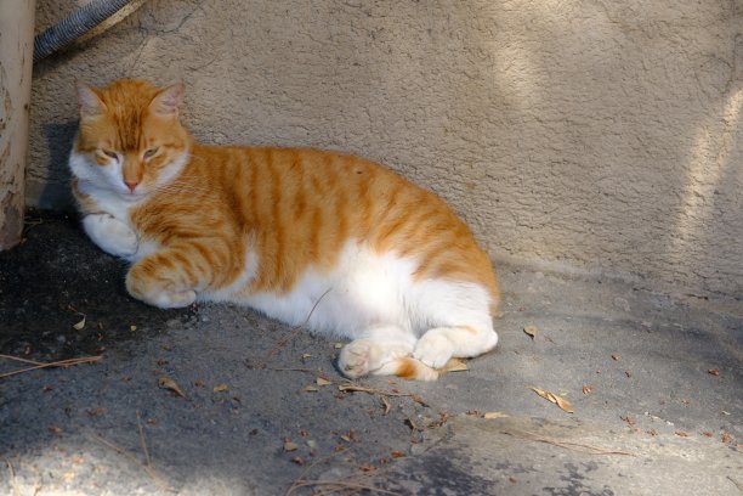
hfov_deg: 17.1
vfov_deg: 11.4
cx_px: 372
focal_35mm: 120
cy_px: 248
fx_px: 2476
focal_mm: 80
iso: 125
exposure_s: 1/105
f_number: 5.6
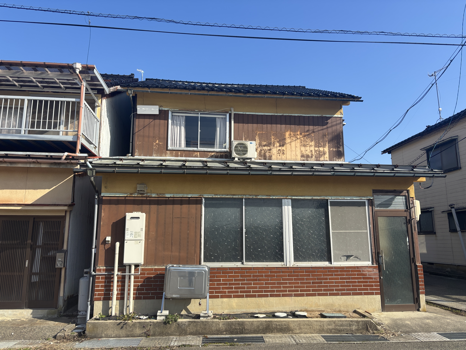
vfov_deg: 53.1
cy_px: 175
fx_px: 350
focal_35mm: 26
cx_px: 233
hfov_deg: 67.3
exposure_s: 1/2342
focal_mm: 5.96
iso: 50
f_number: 1.6
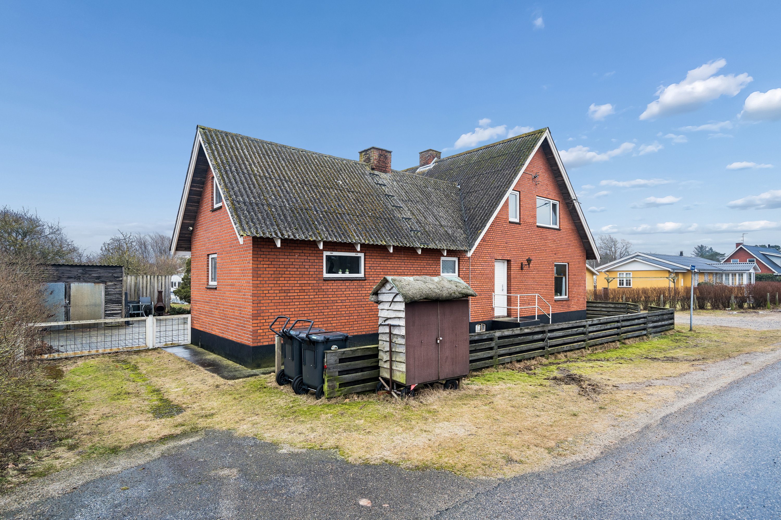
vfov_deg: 67.4
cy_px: 260
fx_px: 390
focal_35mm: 18
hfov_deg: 90.0
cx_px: 390
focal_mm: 18
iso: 200
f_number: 4
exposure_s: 1/160
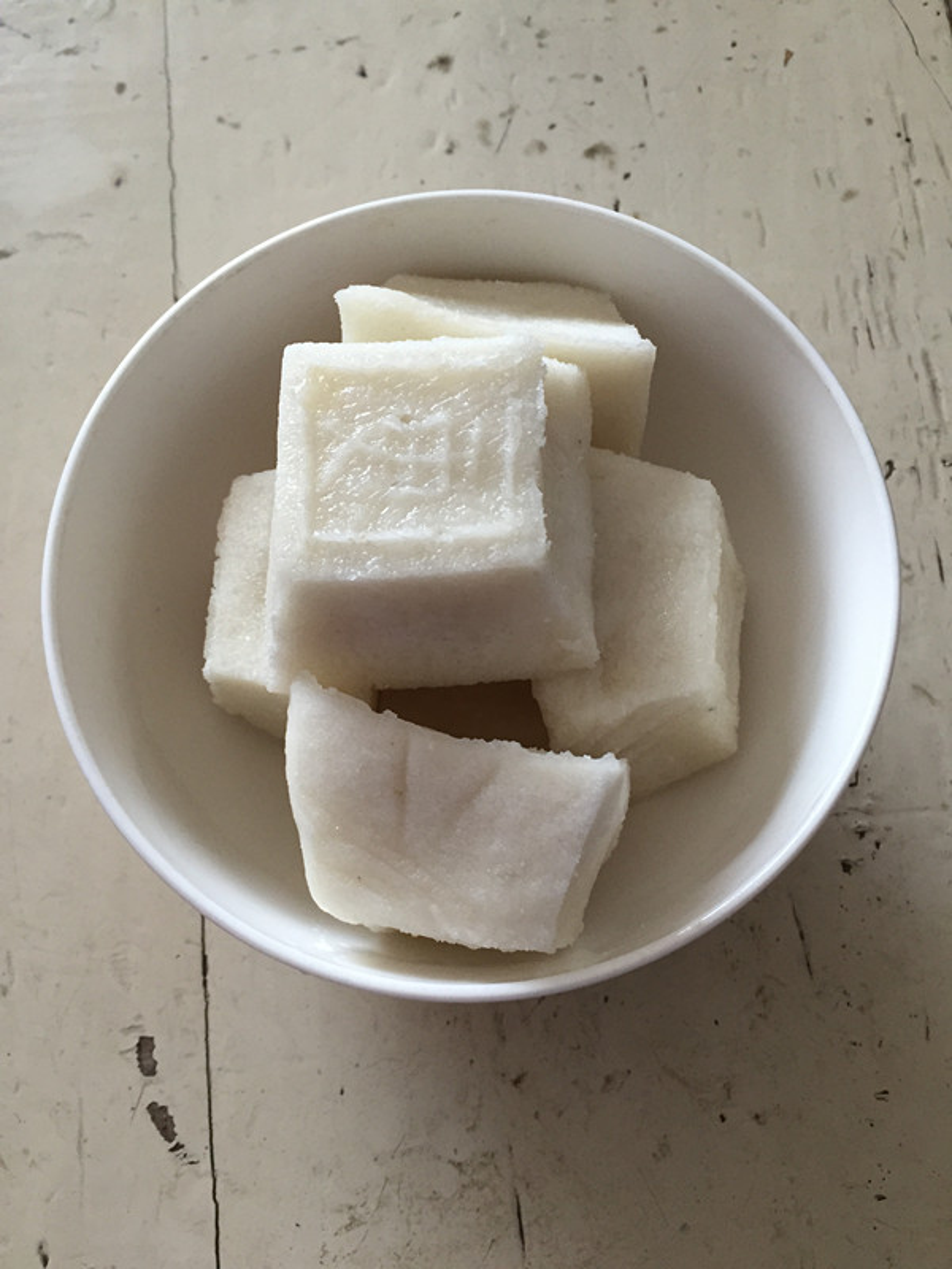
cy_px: 634
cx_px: 476
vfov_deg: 61.7
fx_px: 1063
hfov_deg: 48.2
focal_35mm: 29
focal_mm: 4.15
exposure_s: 1/30
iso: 100
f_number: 2.2
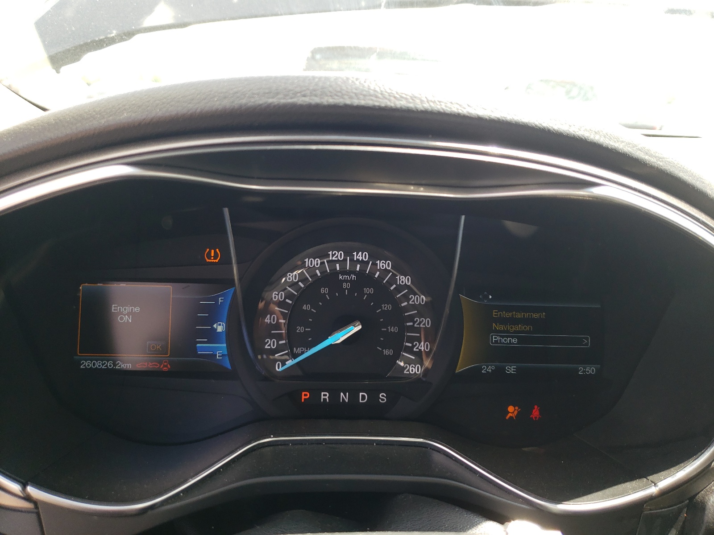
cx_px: 357
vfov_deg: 53.1
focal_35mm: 26
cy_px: 268
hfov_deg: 67.3
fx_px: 536
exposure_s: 1/217
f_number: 1.5
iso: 50
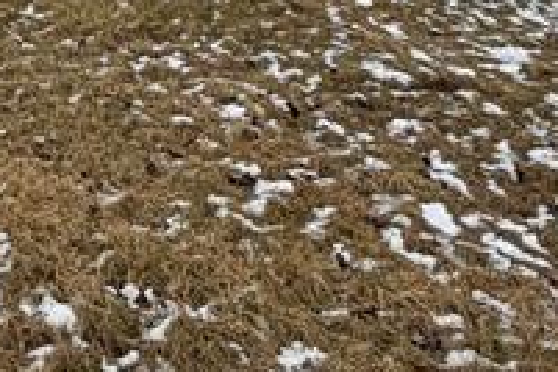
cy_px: -361
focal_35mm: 74
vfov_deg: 15.1
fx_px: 1147
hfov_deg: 25.1
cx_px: -78
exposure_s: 1/770
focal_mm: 2.22
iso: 32
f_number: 2.2
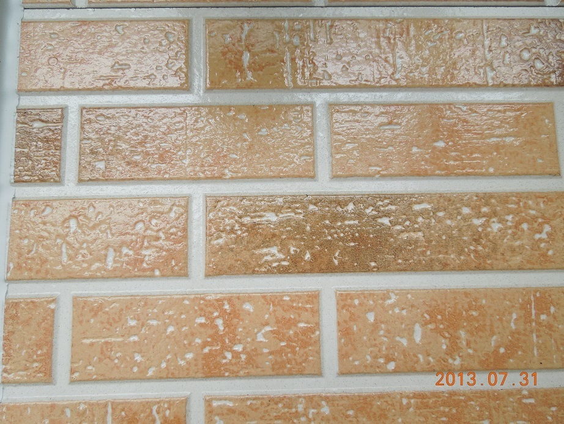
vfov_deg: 54.9
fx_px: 407
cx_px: 282
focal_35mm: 25
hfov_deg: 69.4
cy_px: 212
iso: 100
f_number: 3.3
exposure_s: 1/125
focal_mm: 4.5
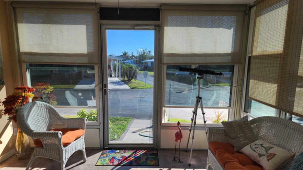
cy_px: 98
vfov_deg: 44.2
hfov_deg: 71.9
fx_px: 209
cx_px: 150
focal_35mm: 26
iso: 12
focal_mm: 6.4
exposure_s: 1/228
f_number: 1.8
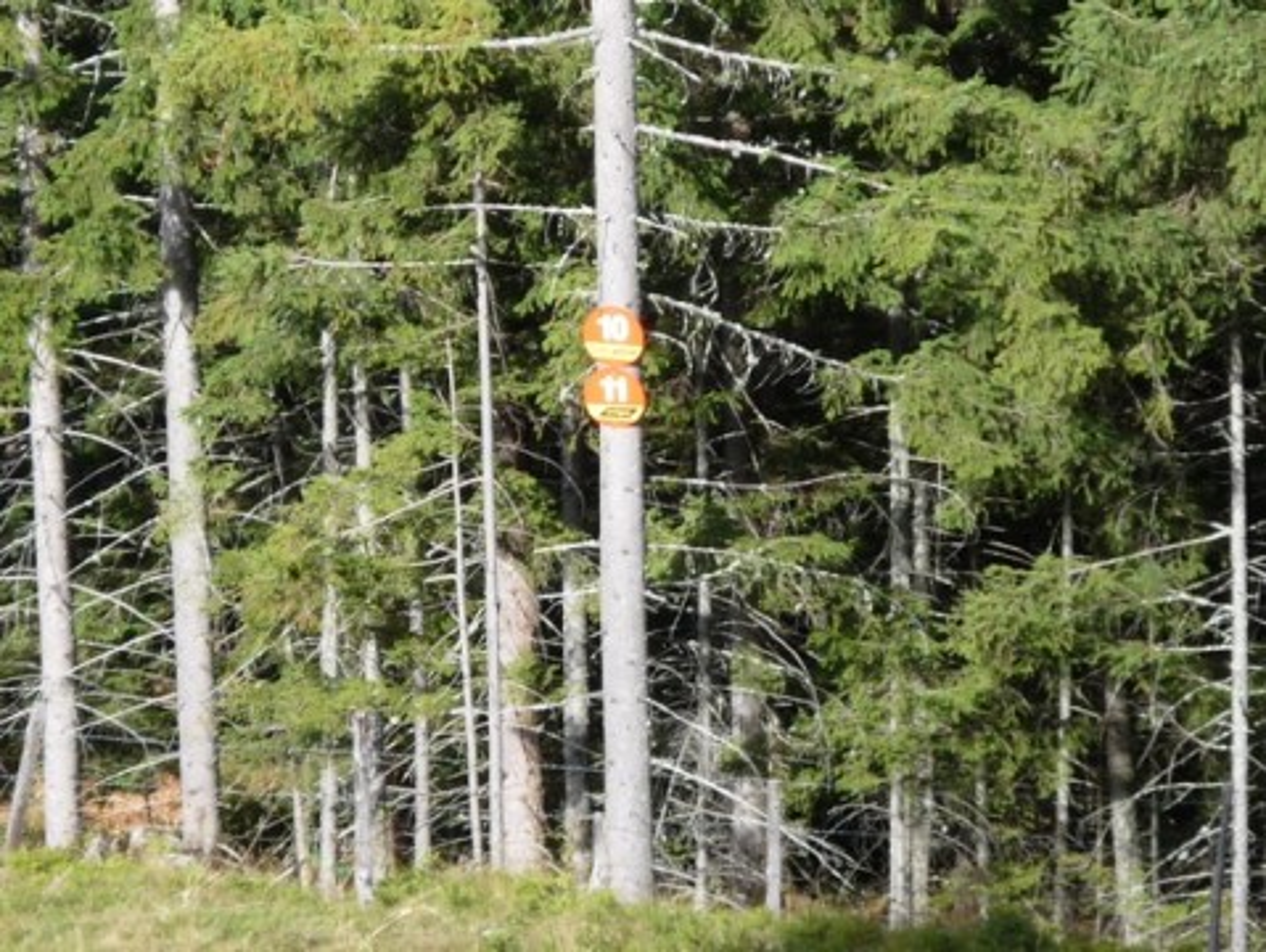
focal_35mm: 255
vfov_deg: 5.8
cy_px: 476
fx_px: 9333
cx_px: 633
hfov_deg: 7.8
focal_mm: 26
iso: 100
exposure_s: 1/125
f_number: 5.9
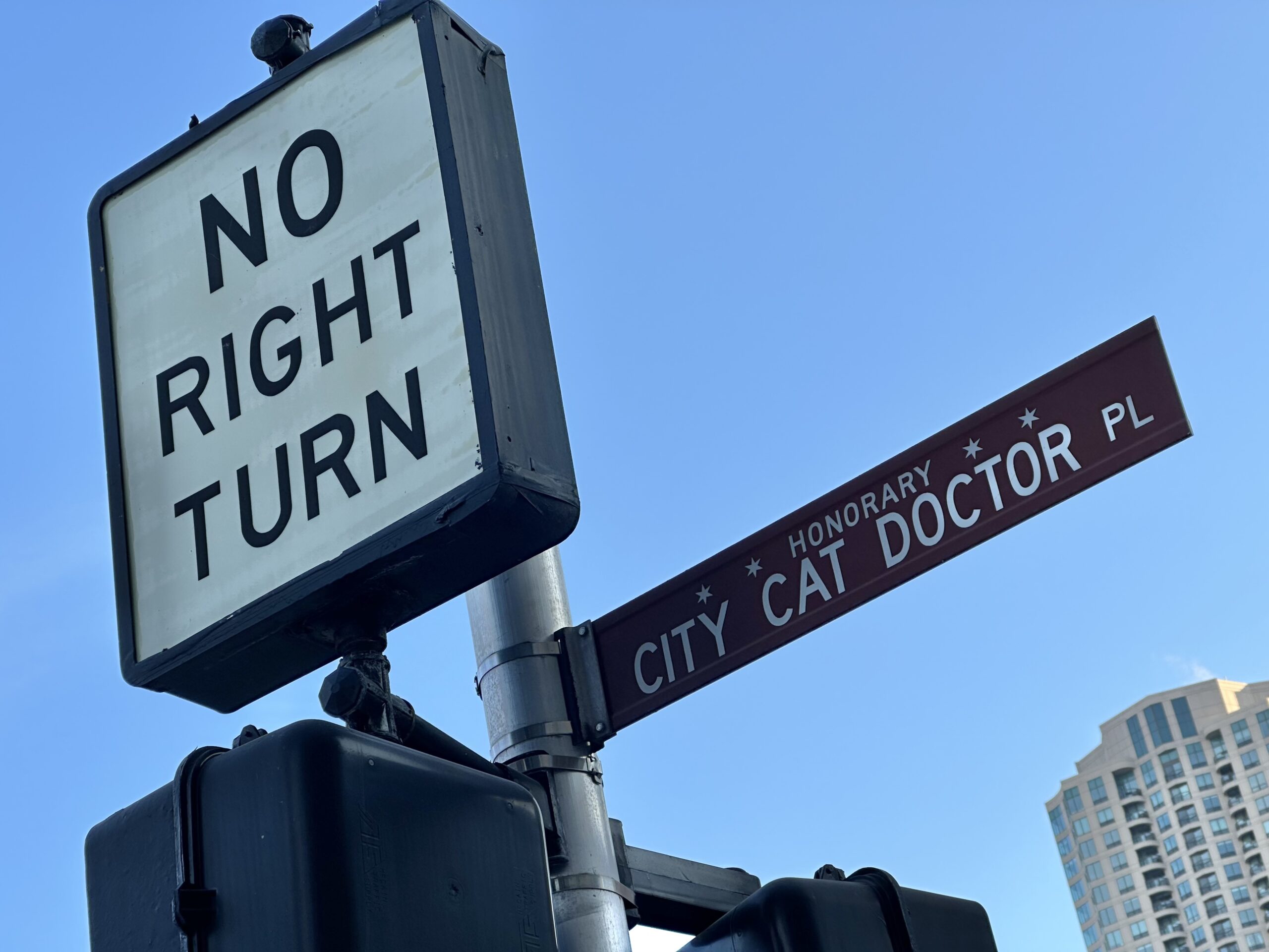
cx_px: 634
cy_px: 476
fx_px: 2823
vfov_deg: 19.1
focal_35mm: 77
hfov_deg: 25.3
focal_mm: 9
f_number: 2.8
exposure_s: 1/257
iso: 32
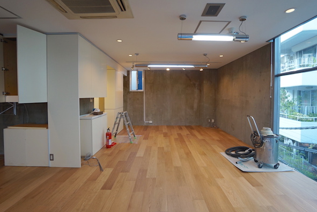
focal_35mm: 16
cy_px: 101
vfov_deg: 73.7
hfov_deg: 96.7
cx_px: 161
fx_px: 141
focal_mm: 10
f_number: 4
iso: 400
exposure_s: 1/60
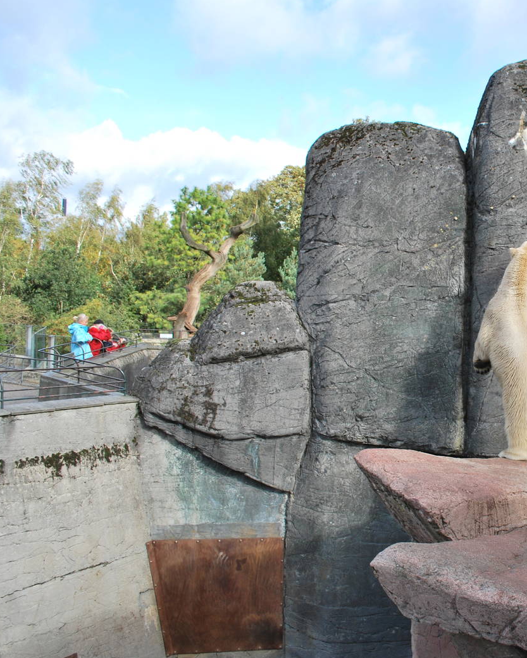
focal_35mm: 39
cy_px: 332
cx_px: 488
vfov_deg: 46.8
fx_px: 760
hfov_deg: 35.6
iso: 100
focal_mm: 18
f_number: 6.3
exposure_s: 1/160
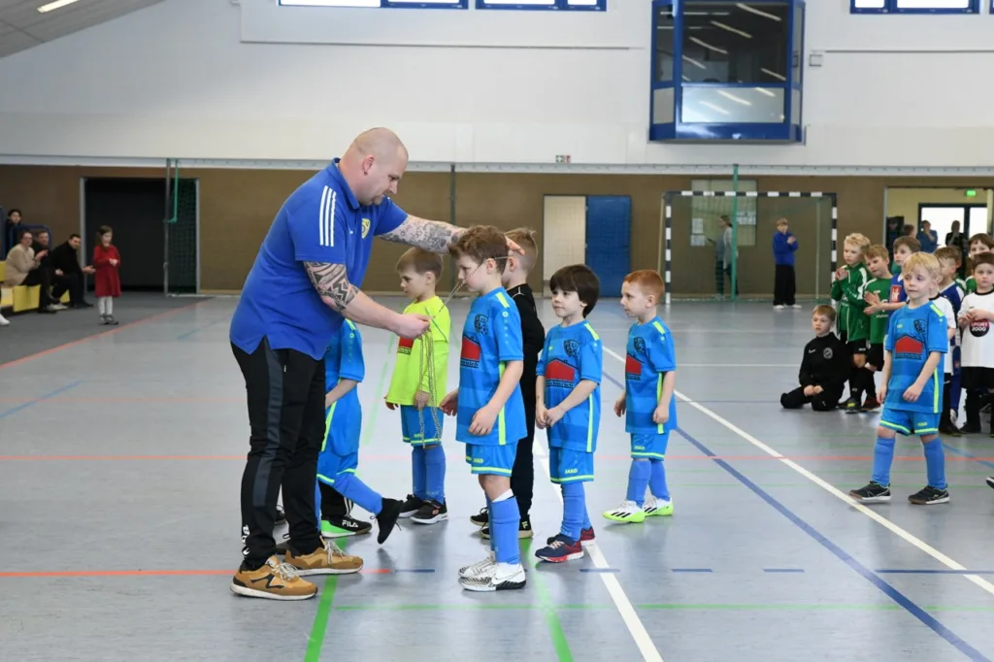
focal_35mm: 58
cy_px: 331
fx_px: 1601
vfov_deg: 23.4
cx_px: 497
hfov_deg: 34.5
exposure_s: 1/500
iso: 8000
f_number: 5.6
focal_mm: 58
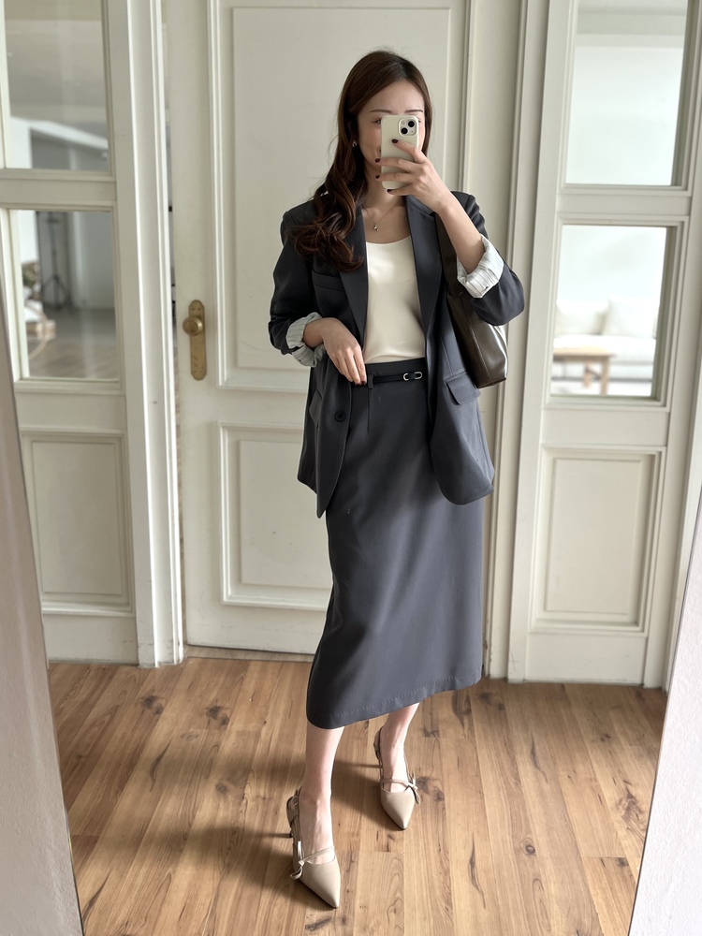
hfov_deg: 53.1
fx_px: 703
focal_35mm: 26
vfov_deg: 67.3
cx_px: 351
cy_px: 468
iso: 80
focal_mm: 5.1
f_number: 1.6
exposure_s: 1/60
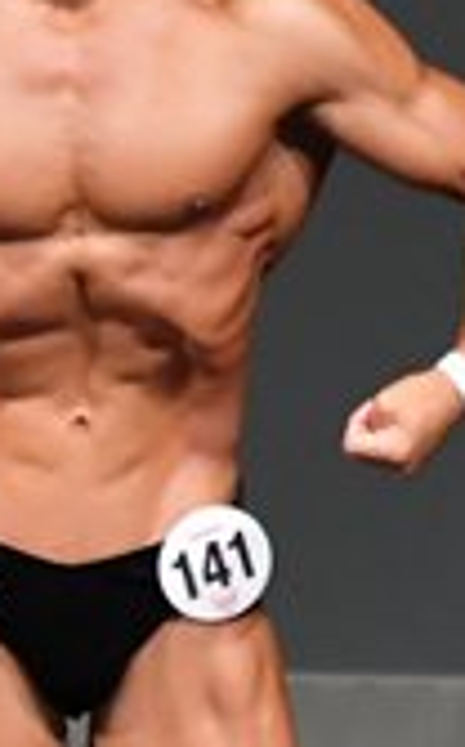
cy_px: 756
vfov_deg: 1.3
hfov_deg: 0.8
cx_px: -682
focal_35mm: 1633
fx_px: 33197
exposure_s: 1/400
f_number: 5.6
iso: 4000
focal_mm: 230
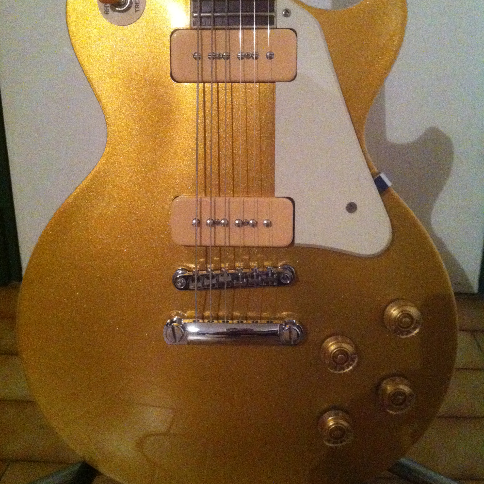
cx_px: 238
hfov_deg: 40.0
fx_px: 664
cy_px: 212
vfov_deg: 40.0
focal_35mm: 42
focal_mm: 3.85
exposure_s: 1/15
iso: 1000
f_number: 2.8
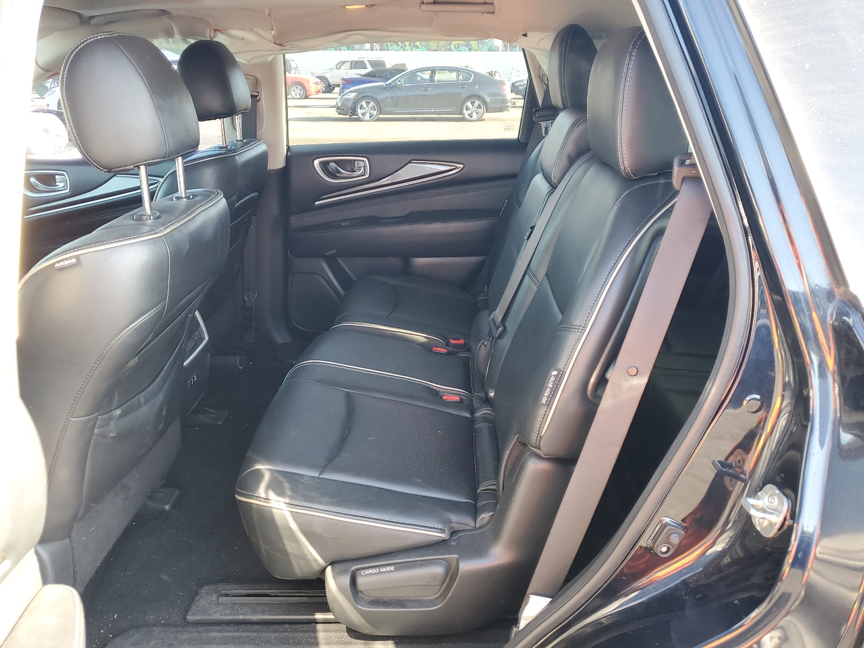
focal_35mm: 26
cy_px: 324
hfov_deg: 67.3
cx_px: 432
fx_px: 649
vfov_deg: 53.1
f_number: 1.5
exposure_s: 1/60.2
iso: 55
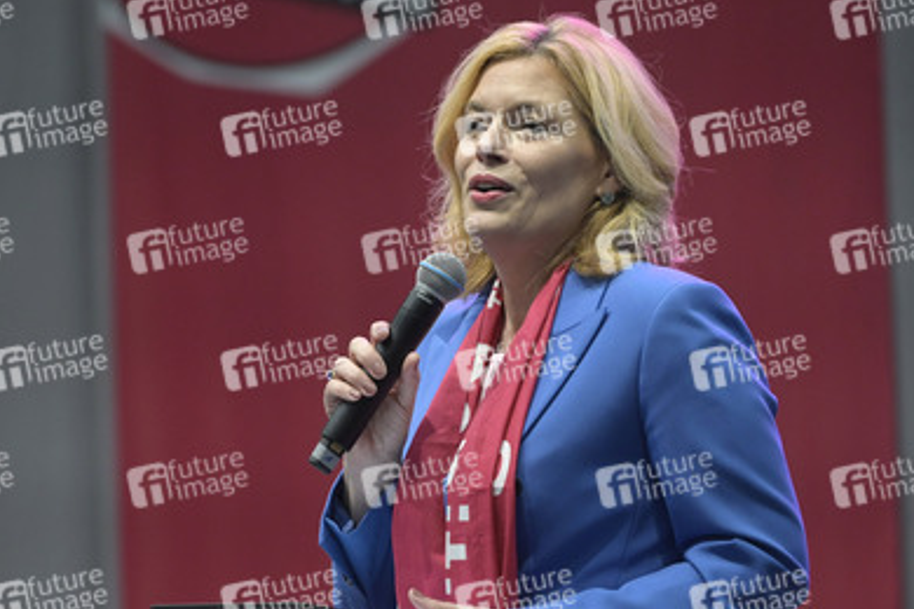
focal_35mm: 231
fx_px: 5864
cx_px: 453
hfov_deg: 8.9
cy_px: 304
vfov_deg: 5.9
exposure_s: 1/1000
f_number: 4
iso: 3200
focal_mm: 200
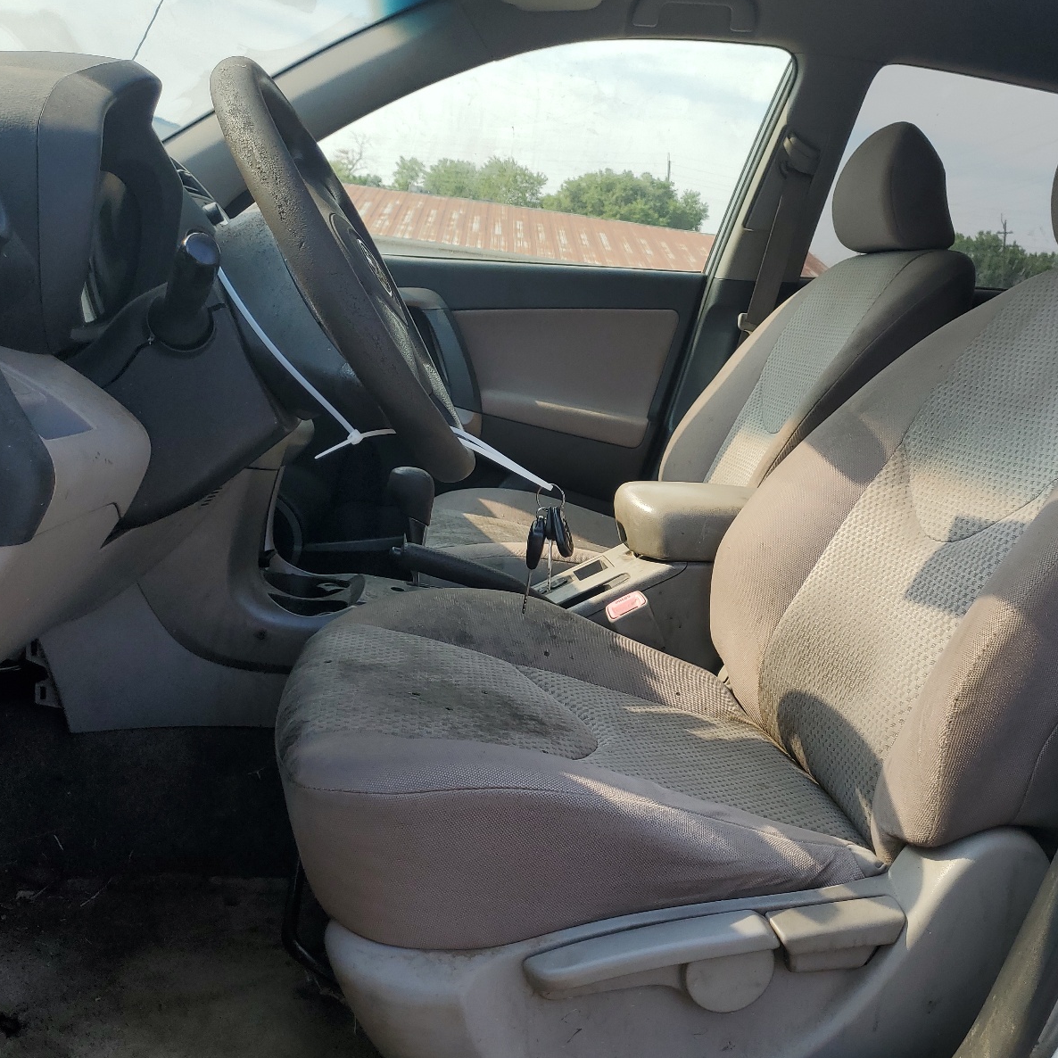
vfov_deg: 52.5
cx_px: 644
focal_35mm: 31
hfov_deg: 52.1
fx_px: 1072
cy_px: 531
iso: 50
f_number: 1.5
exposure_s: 1/1111
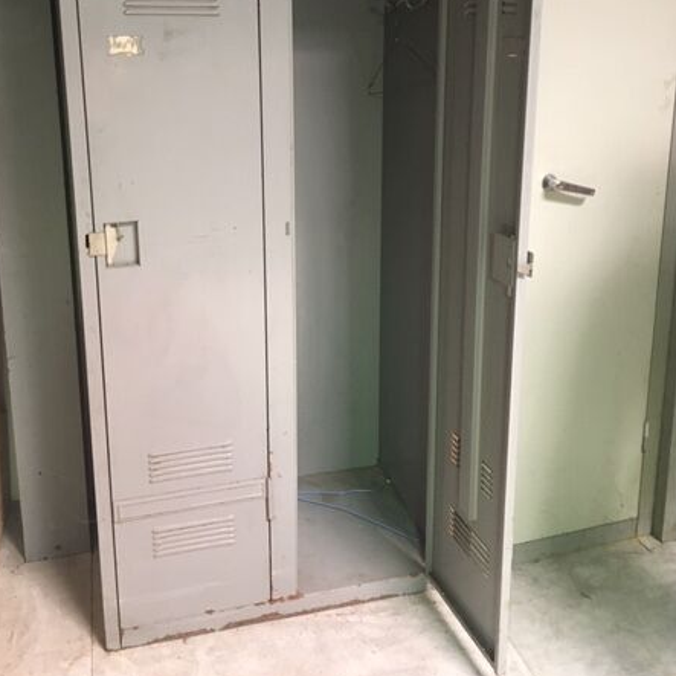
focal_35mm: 37
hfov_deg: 44.9
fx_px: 817
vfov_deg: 44.1
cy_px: 209
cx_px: 334
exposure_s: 1/33
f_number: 2.2
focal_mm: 4.15
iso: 160
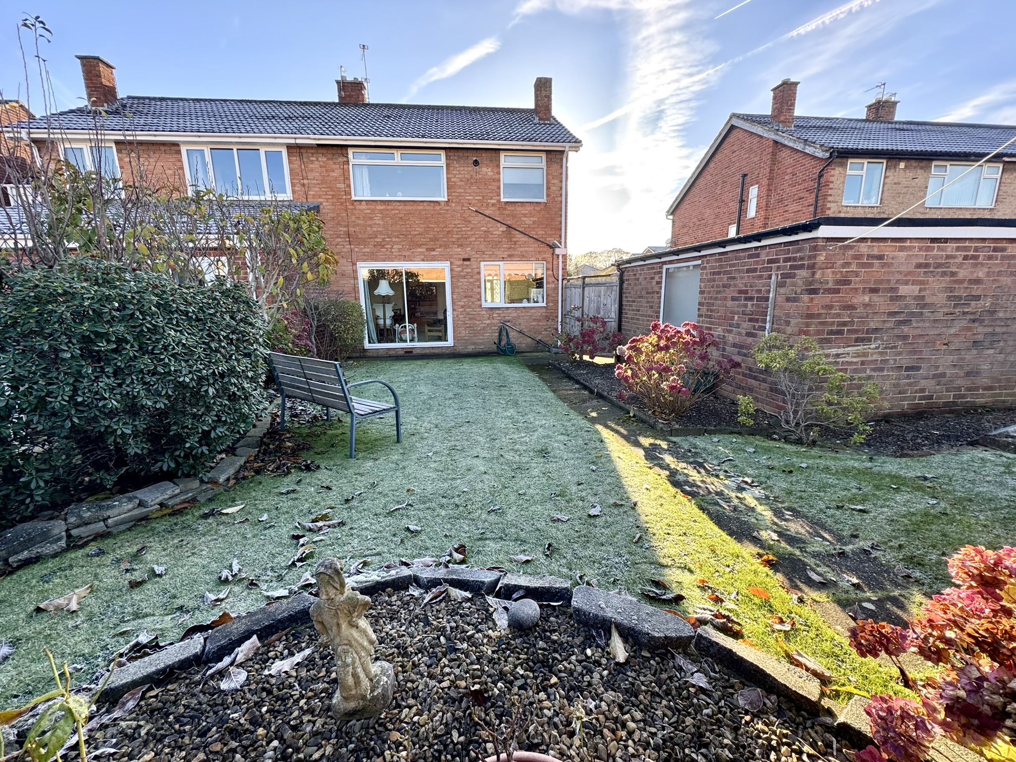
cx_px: 508
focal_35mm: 14
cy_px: 381
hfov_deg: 102.1
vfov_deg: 85.7
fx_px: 411
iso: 40
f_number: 2.2
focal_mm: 2.22
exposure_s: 1/154
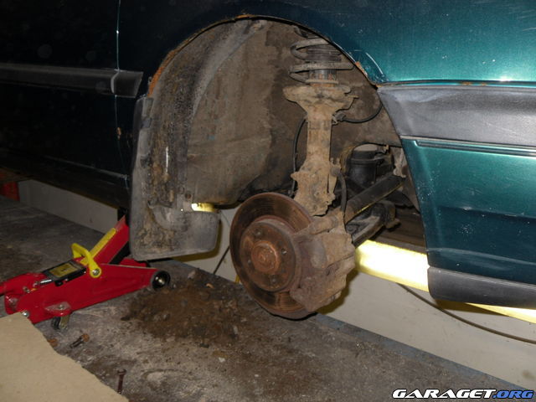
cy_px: 201
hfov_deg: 52.6
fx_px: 542
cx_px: 268
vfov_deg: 40.7
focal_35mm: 35
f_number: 3.5
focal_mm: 6.3
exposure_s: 1/45
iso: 80
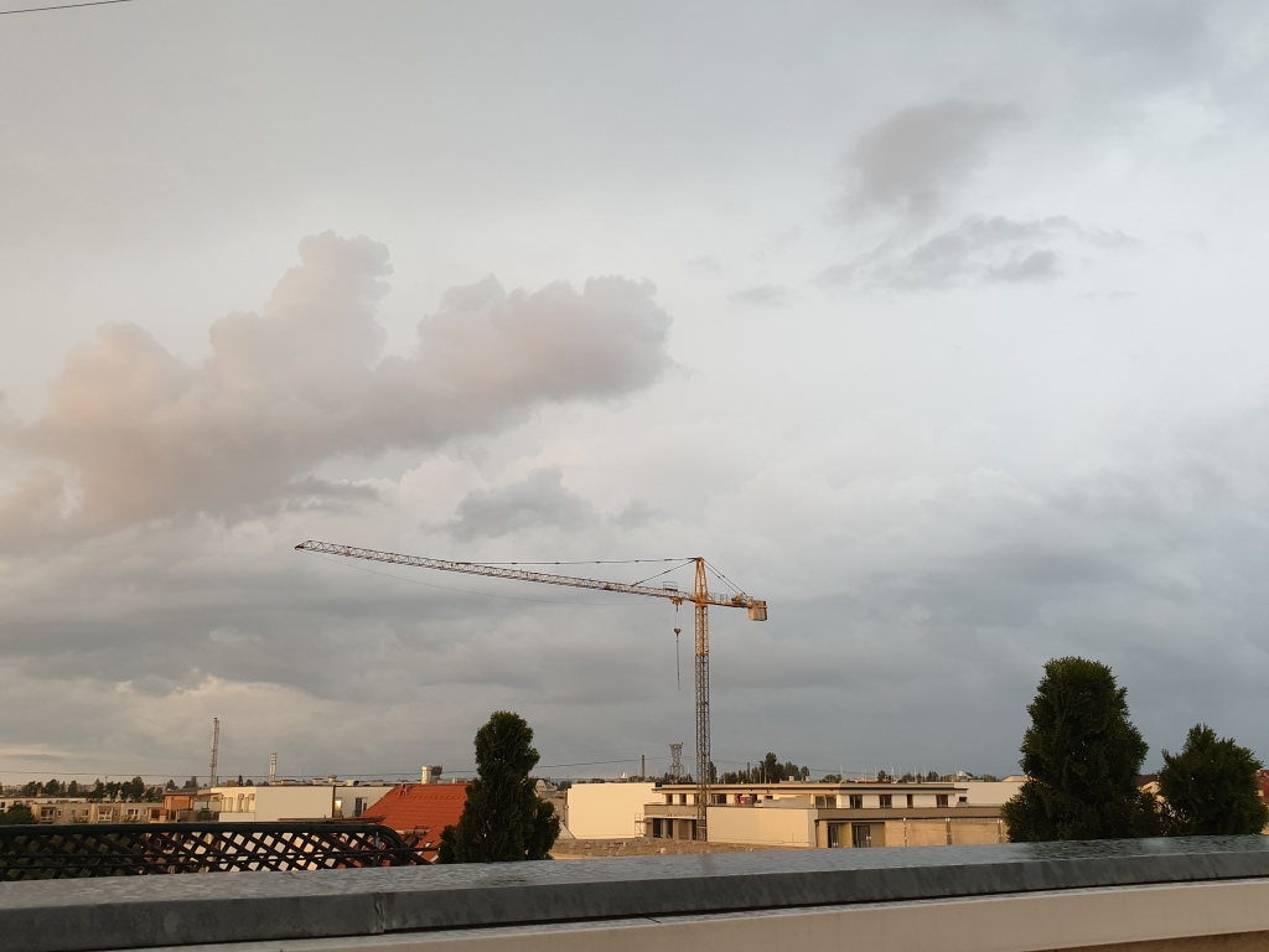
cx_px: 634
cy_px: 476
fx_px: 953
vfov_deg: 53.1
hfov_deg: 67.3
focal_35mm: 26
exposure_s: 1/50
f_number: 2.4
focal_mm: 4.3
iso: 160
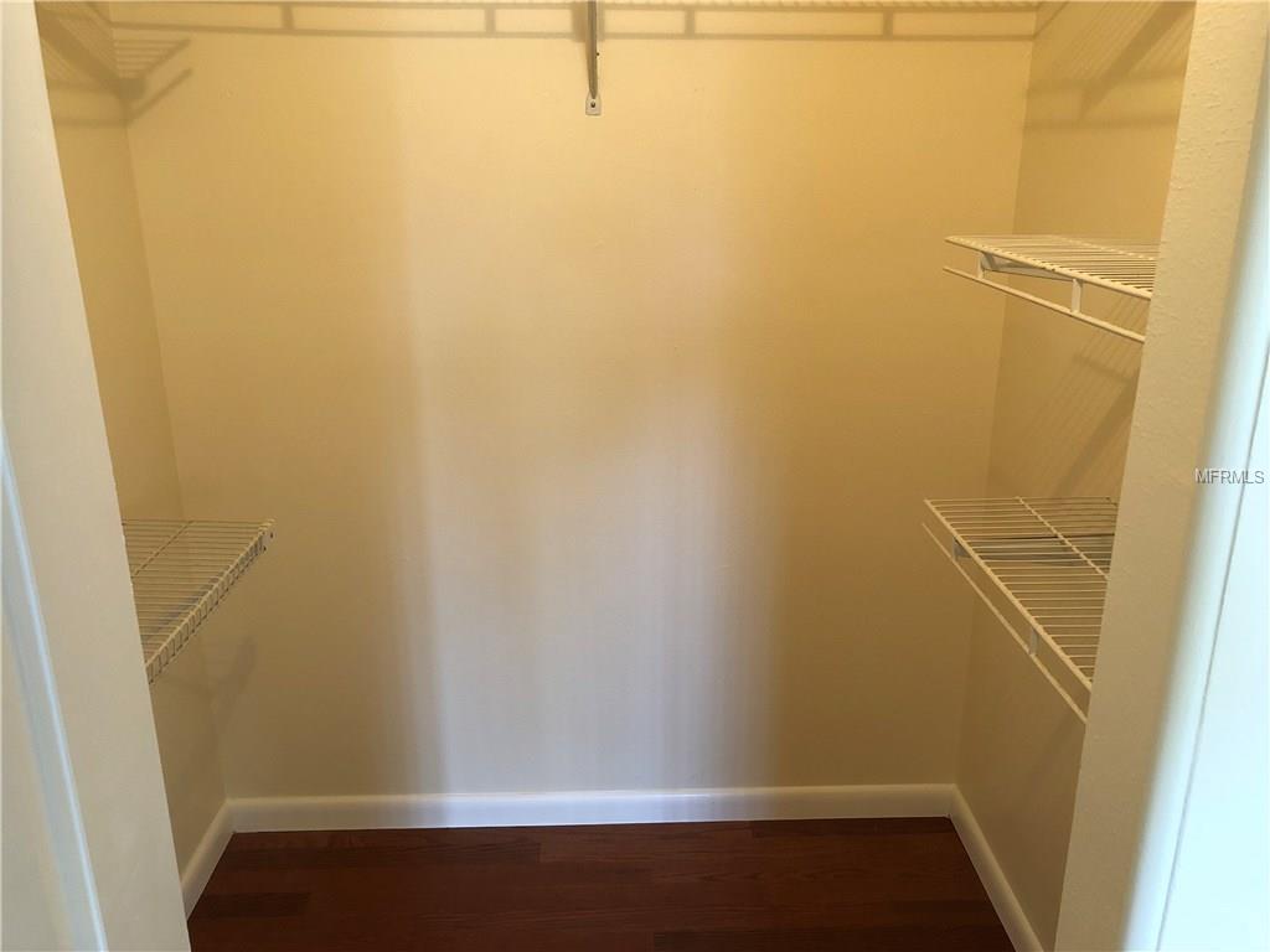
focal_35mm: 28
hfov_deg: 63.4
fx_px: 1027
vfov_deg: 49.7
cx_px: 635
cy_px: 476
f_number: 1.8
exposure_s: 1/15
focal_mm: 4
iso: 50
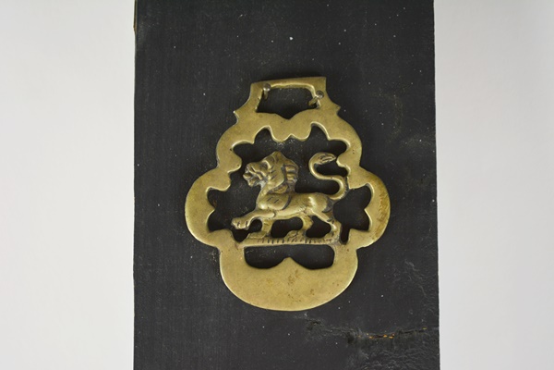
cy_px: 185
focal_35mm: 68
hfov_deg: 29.9
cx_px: 277
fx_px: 1039
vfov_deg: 20.2
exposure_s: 1/80
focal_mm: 45
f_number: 5.3
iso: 400
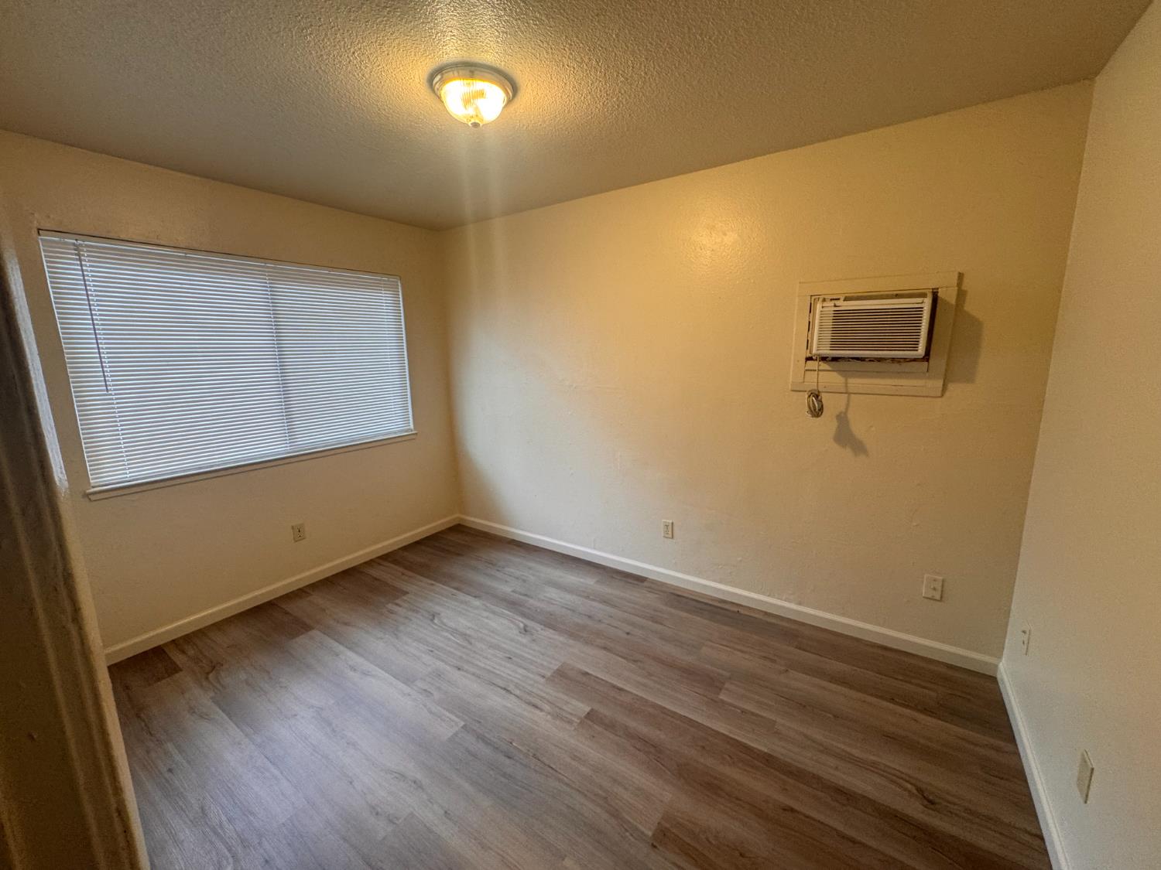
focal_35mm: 14
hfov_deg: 102.1
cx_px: 580
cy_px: 435
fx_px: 470
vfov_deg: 85.7
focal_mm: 2.22
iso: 160
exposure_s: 1/120
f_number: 2.2
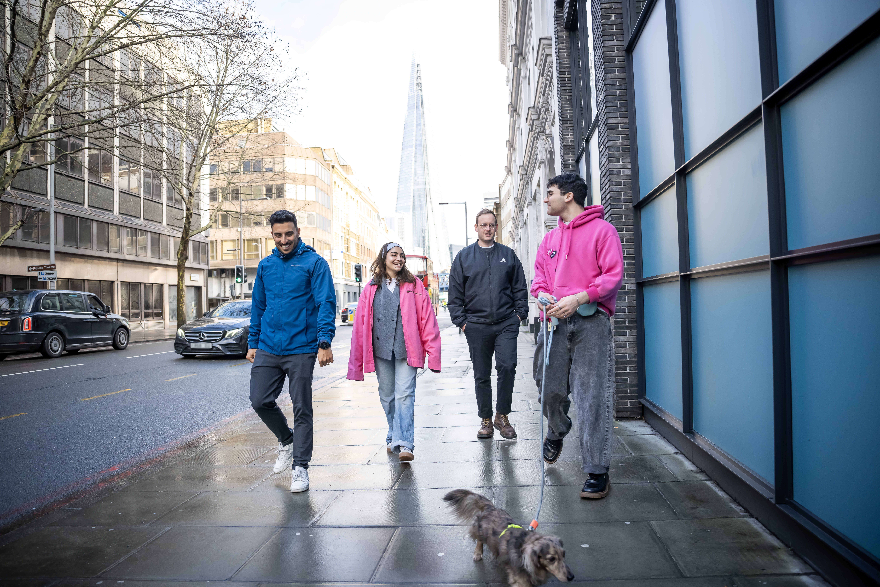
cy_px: 294
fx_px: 587
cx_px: 440
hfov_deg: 73.7
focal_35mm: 24
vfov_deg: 53.1
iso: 500
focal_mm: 24
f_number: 3.2
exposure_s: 1/500
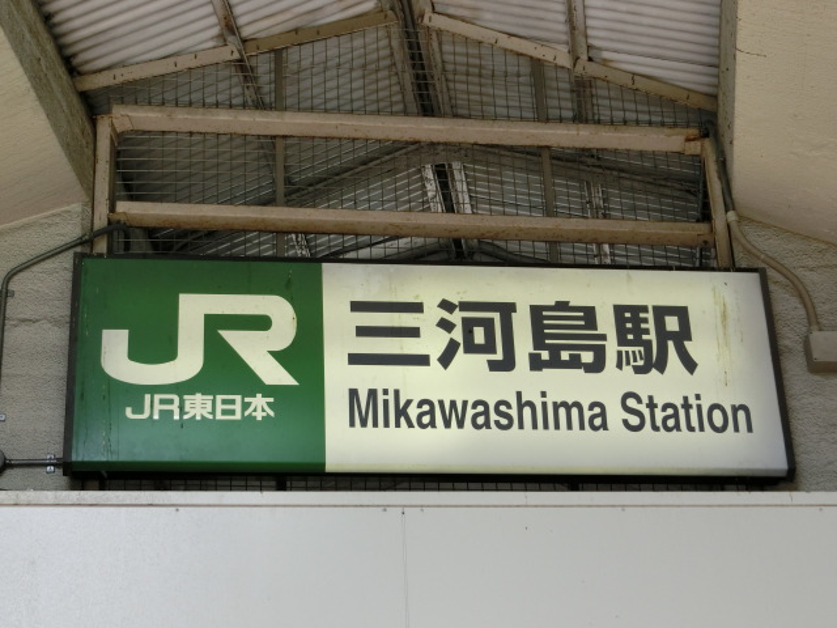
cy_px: 314
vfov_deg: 18.4
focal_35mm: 80
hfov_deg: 24.4
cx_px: 418
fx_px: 1934
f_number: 5.4
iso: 125
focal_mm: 14.3
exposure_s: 1/125
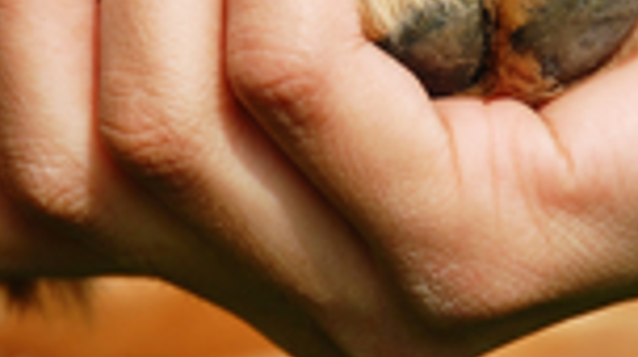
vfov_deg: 1.4
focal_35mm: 877
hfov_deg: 2.5
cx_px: 313
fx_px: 14816
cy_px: 90
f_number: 8
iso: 100
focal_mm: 200
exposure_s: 1/250
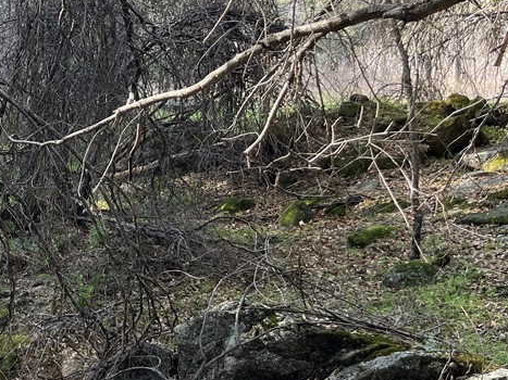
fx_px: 836
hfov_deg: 30.4
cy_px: 135
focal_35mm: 57
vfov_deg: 25.5
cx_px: -42
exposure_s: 1/122
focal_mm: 5.1
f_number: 1.6
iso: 64
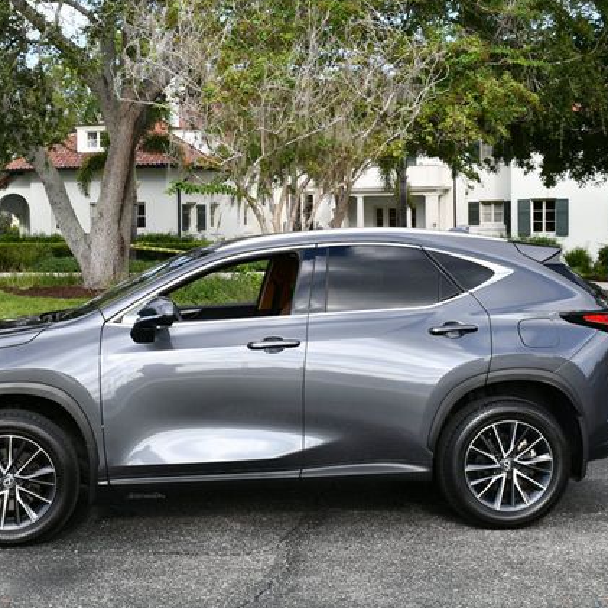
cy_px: 305
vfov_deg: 27.7
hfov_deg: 27.7
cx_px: 248
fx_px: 1232
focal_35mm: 62
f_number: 8
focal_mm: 24
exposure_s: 1/250
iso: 200
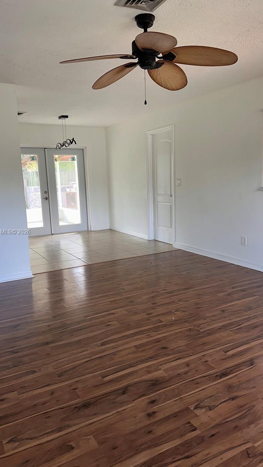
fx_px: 335
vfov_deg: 69.9
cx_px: 137
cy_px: 232
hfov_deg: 42.9
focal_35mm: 27
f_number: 1.78
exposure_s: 1/62
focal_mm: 6.86
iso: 50
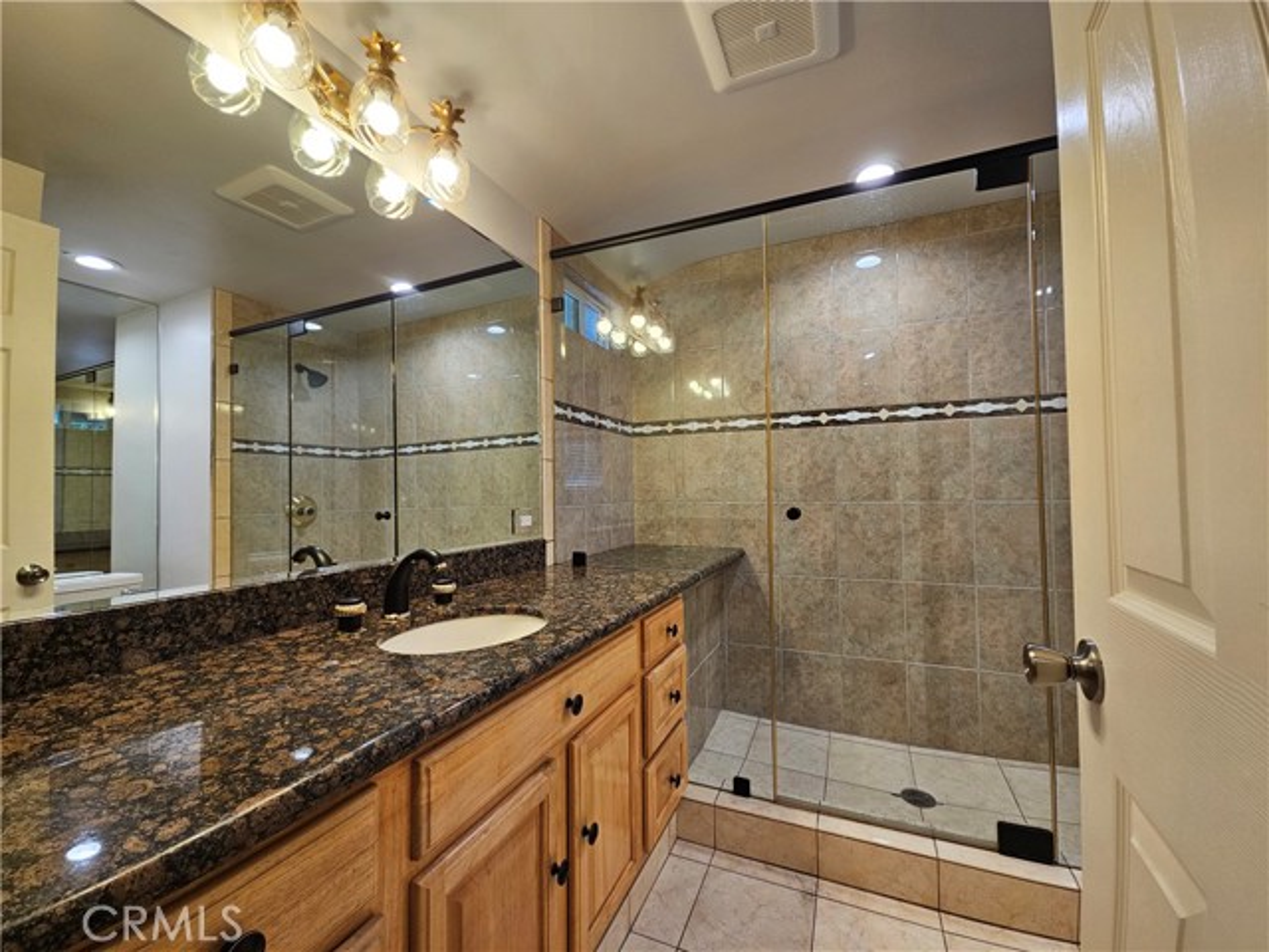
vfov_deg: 89.9
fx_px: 477
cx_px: 634
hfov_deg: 106.2
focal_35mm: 13
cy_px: 476
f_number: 2.2
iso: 80
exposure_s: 1/60
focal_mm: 2.2
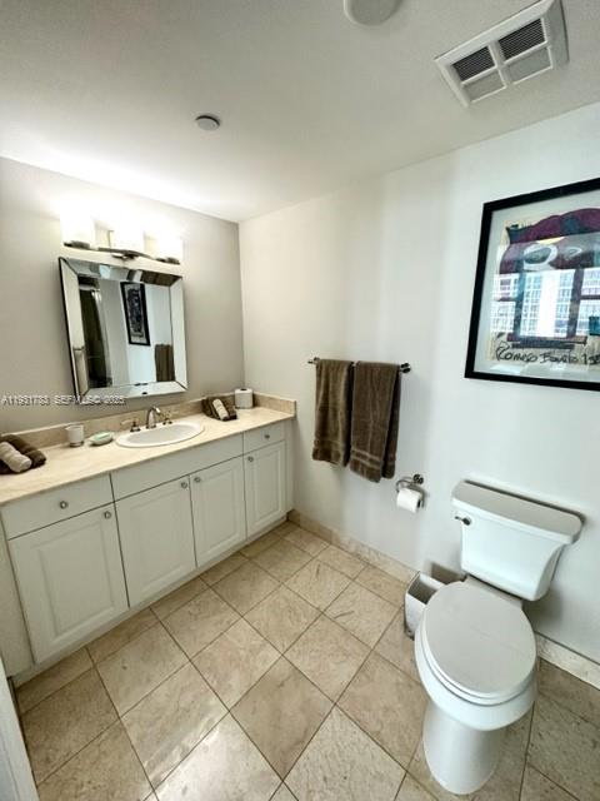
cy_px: 400
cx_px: 300
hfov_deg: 85.7
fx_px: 324
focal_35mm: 14
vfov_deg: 102.1
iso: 250
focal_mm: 2.22
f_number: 2.2
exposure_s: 1/120
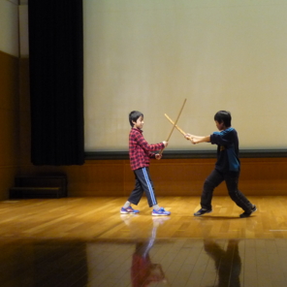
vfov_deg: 31.1
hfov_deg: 30.9
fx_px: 516
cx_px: 186
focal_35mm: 55
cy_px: 144
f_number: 2.9
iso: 400
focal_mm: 6
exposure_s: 1/60
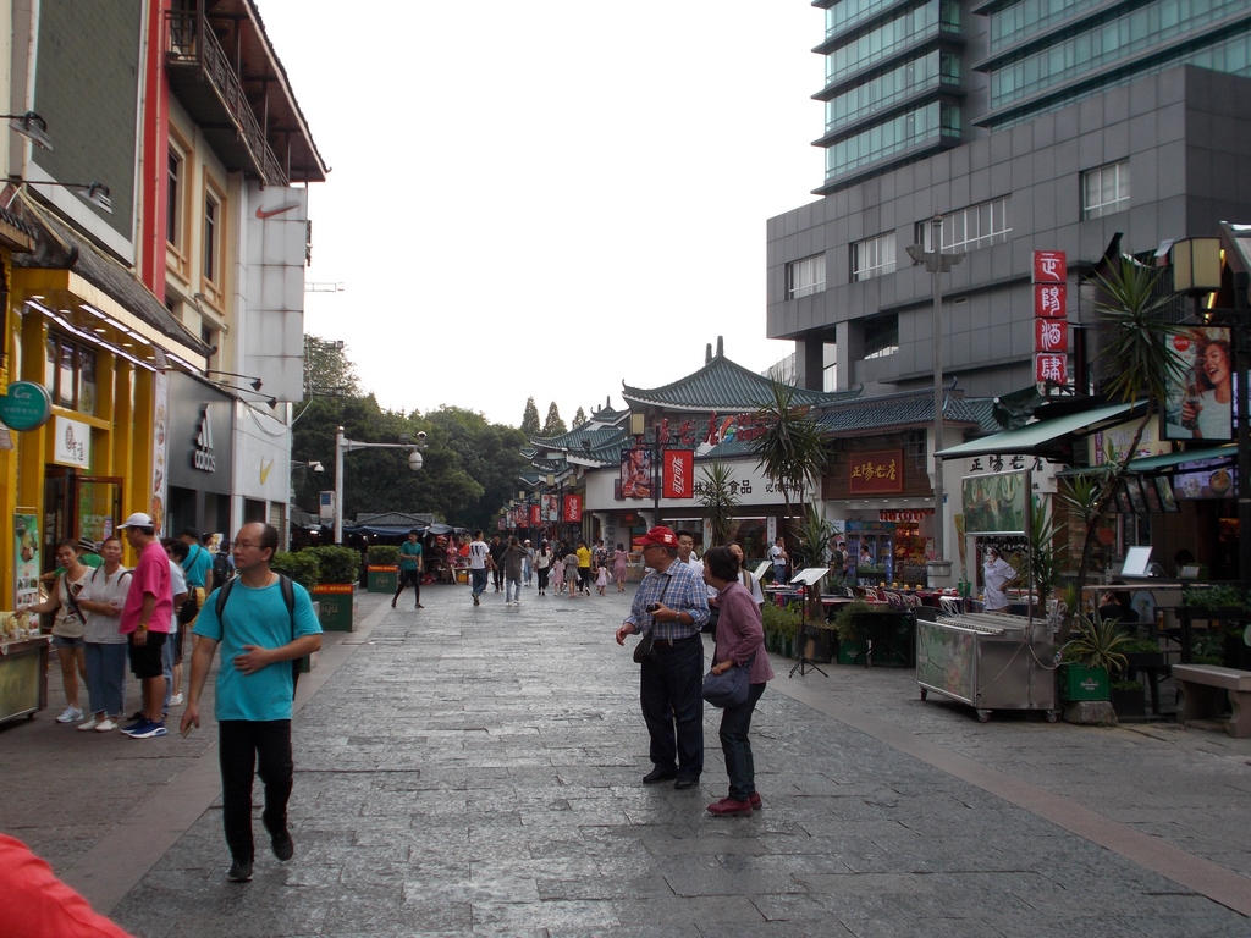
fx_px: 1409
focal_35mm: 39
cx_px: 626
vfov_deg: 36.8
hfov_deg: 47.9
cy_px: 469
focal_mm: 6.9
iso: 80
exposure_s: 1/250
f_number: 3.9
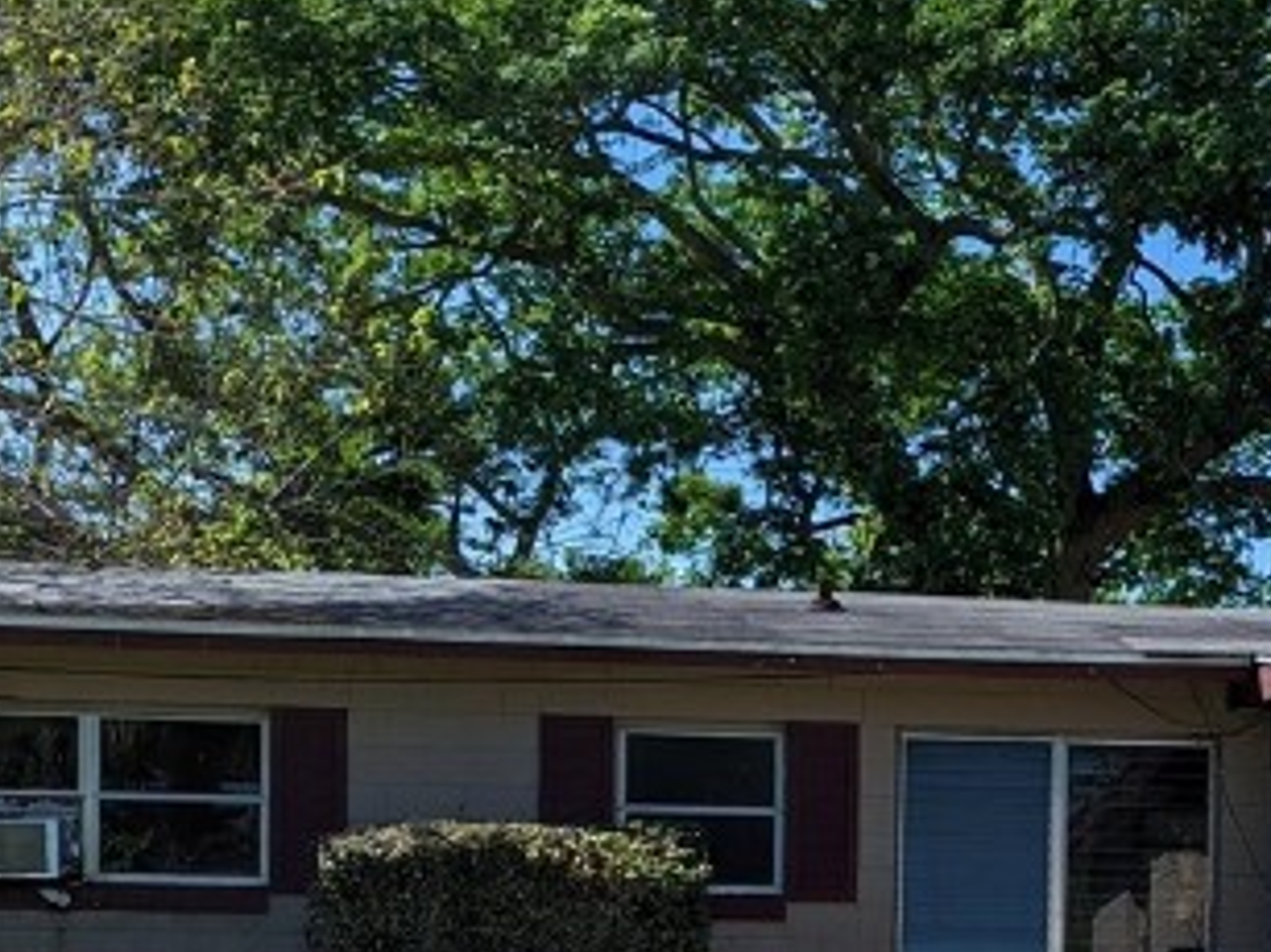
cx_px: 1159
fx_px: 2936
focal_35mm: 80
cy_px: 956
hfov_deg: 23.7
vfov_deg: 18.0
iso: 44
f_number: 1.85
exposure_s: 1/2058
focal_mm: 6.81
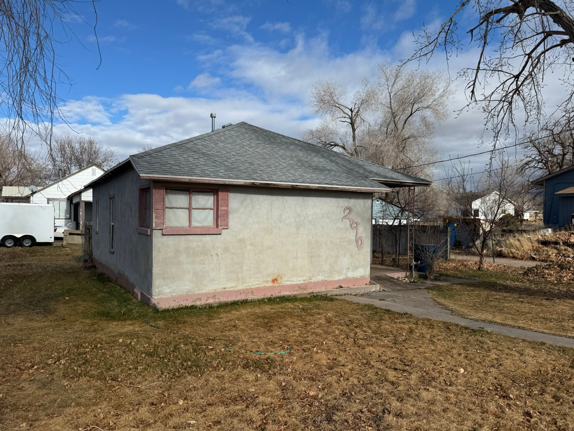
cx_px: 291
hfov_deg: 69.4
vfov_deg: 54.9
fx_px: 414
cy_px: 219
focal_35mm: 25
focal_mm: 6.76
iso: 80
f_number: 1.78
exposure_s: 1/6173
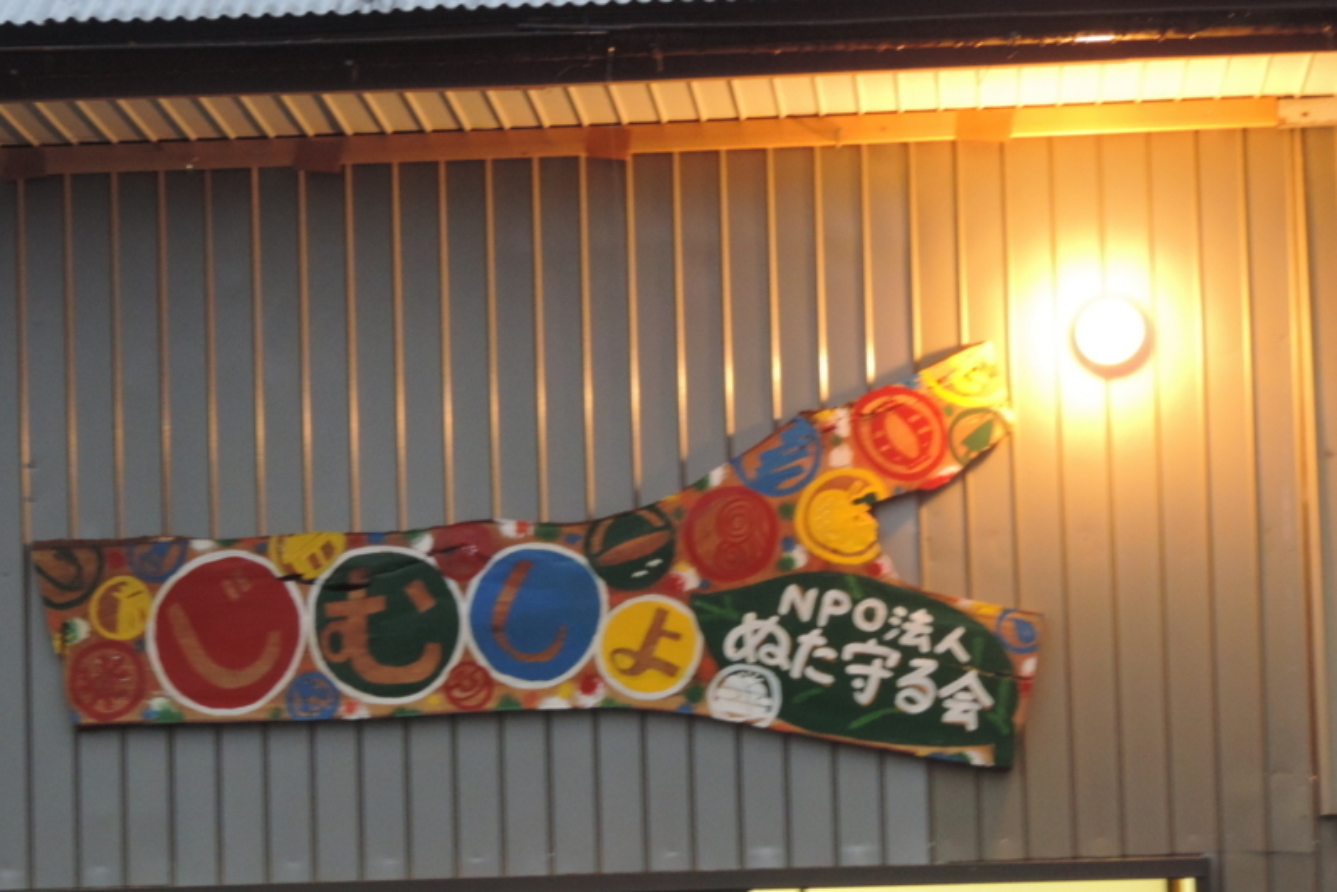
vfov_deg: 8.5
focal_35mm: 162
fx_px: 6017
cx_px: 667
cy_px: 407
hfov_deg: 12.7
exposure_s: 1/10
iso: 800
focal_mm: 27.6
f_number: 4.4
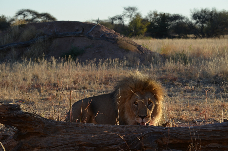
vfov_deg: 8.7
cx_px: 114
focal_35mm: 158
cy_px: 76
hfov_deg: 13.1
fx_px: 996
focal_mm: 105
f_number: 8
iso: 200
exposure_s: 1/250
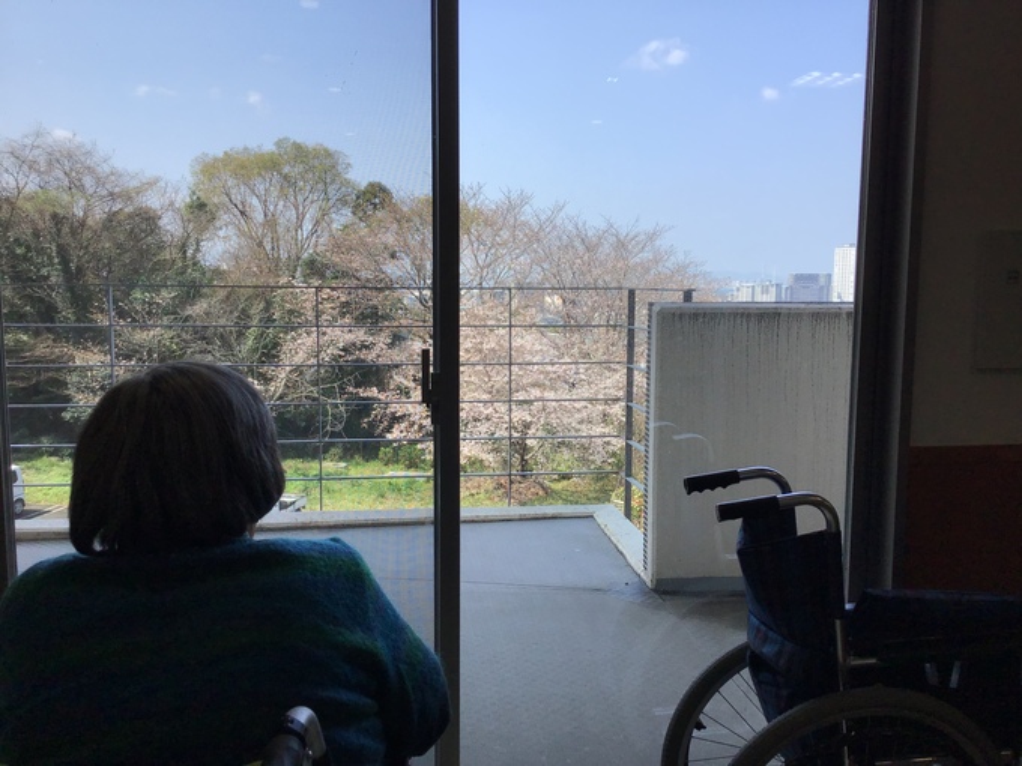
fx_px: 915
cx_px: 511
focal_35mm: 31
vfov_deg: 45.4
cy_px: 383
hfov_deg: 58.4
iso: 25
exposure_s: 1/529
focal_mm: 3.3
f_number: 2.4
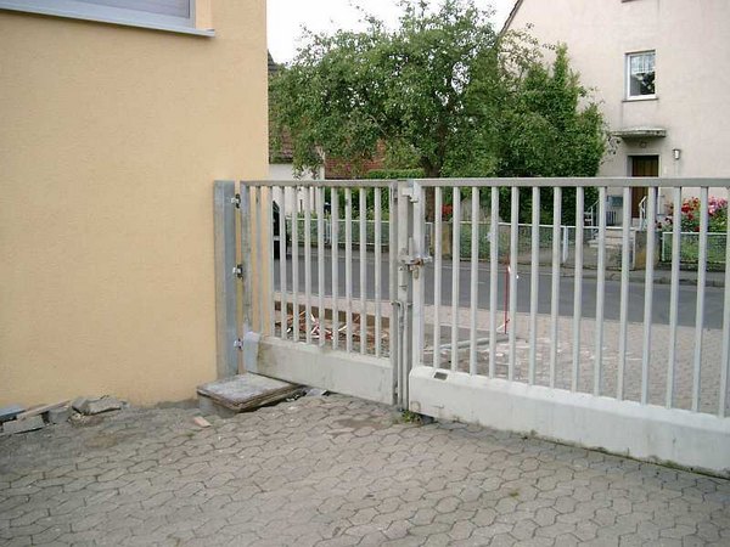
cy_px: 274
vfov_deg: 38.7
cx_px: 365
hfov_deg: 50.1
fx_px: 780
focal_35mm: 37
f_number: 2.6
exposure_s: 1/800
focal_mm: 7.6
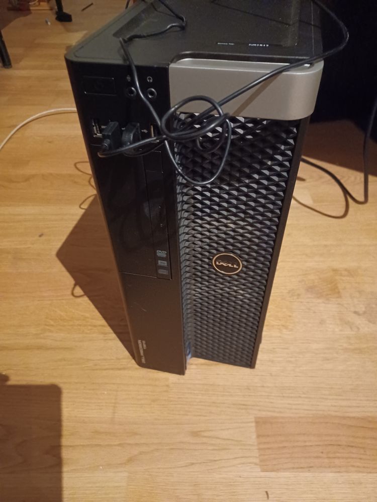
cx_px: 188
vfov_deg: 69.4
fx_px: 363
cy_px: 251
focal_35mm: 25
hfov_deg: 54.9
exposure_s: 1/15
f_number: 1.8
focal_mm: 4.6
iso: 2500
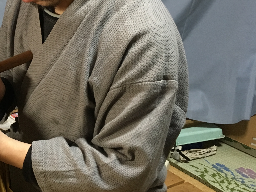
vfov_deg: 25.4
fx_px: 422
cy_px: 53
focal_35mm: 57
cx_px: 7
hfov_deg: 31.5
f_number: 2.2
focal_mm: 4.15
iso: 160
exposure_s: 1/30
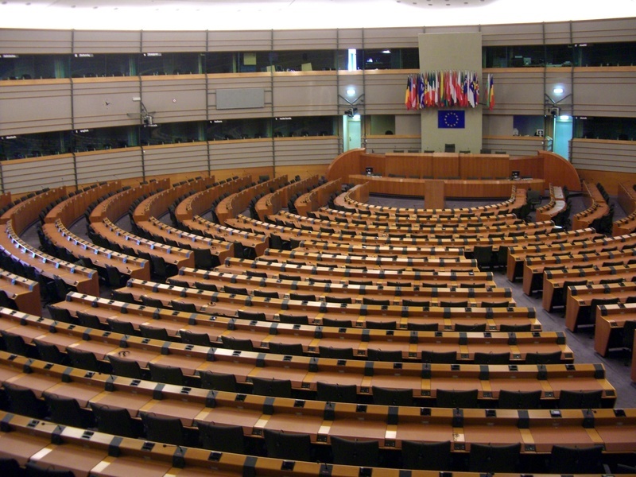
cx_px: 318
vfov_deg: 37.7
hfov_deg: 49.0
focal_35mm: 38
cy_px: 238
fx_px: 698
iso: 200
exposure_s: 1/6
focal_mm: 7.9
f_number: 2.8
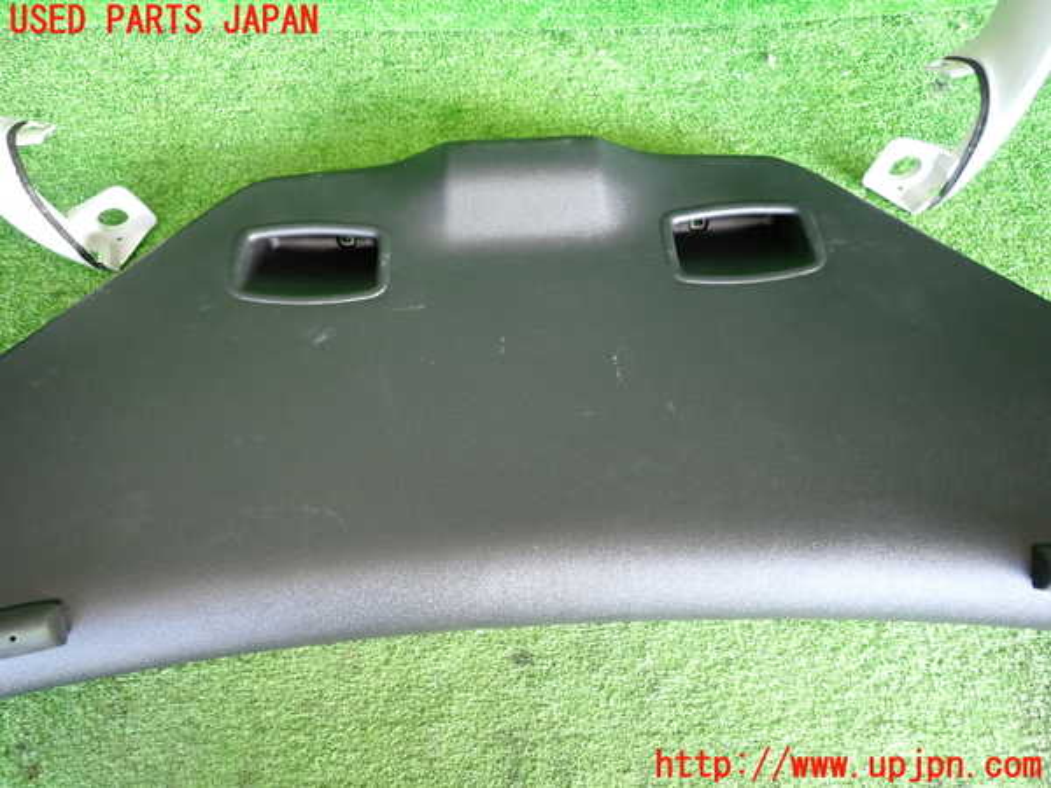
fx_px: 759
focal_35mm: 25
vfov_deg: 54.9
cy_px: 394
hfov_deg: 69.4
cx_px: 526
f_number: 2
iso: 250
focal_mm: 4.5
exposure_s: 1/30
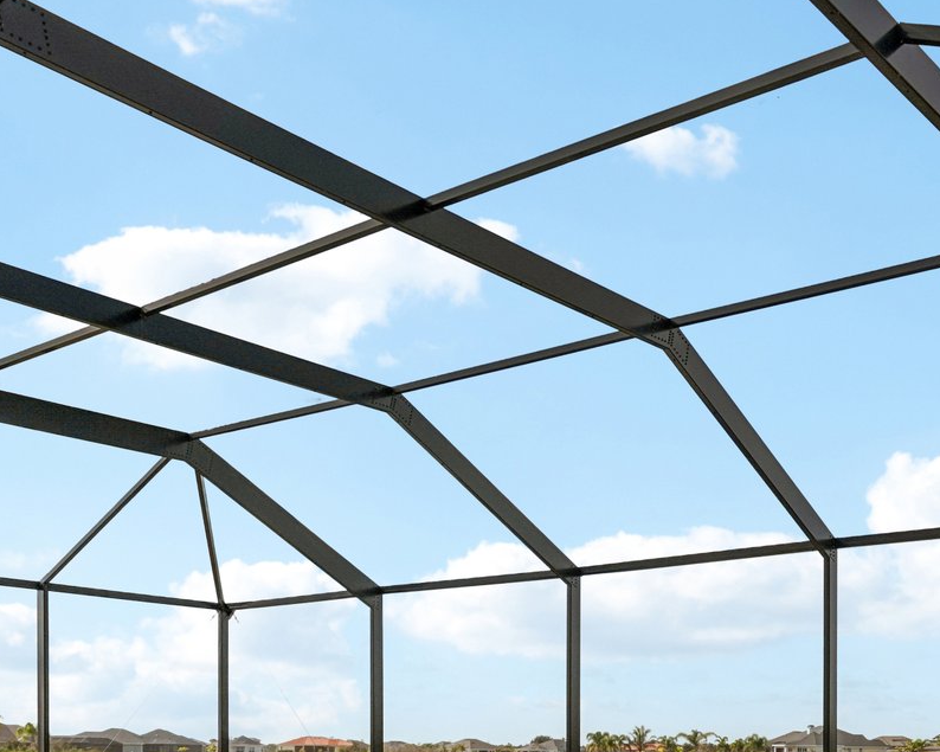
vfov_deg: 30.6
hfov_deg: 40.2
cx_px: 546
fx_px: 1280
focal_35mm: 46
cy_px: 737
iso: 400
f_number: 8
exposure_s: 1/800
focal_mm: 19
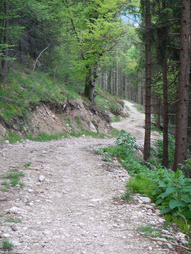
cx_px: 96
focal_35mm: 83
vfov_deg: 23.6
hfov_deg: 17.8
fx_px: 611
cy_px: 127
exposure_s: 1/30
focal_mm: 15
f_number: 4.4
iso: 125
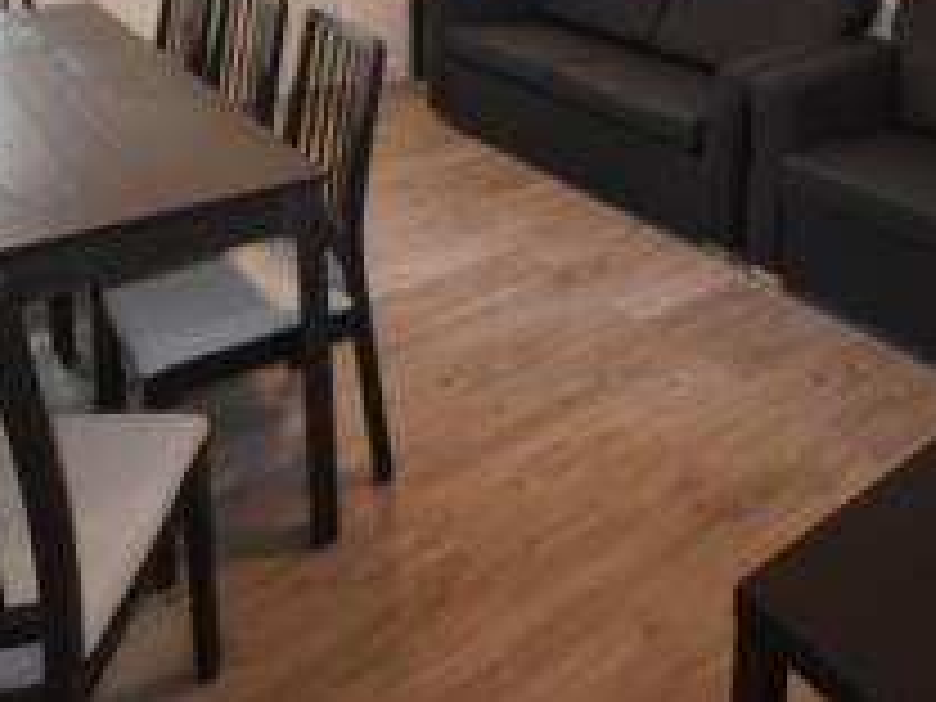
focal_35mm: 33
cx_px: 544
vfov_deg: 38.1
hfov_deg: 55.1
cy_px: -2
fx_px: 892
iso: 2000
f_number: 4
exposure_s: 1/200
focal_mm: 10
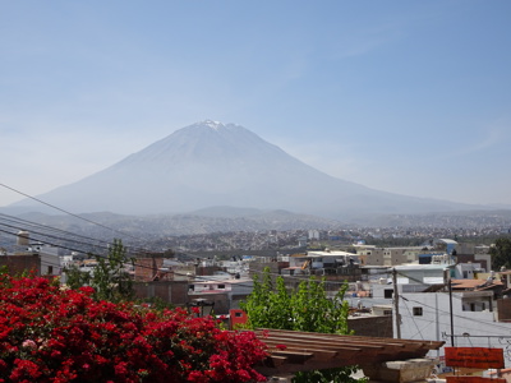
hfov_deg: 36.8
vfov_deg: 28.0
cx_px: 256
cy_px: 192
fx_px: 768
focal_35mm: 52
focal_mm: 8.84
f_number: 4.5
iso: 80
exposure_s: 1/800
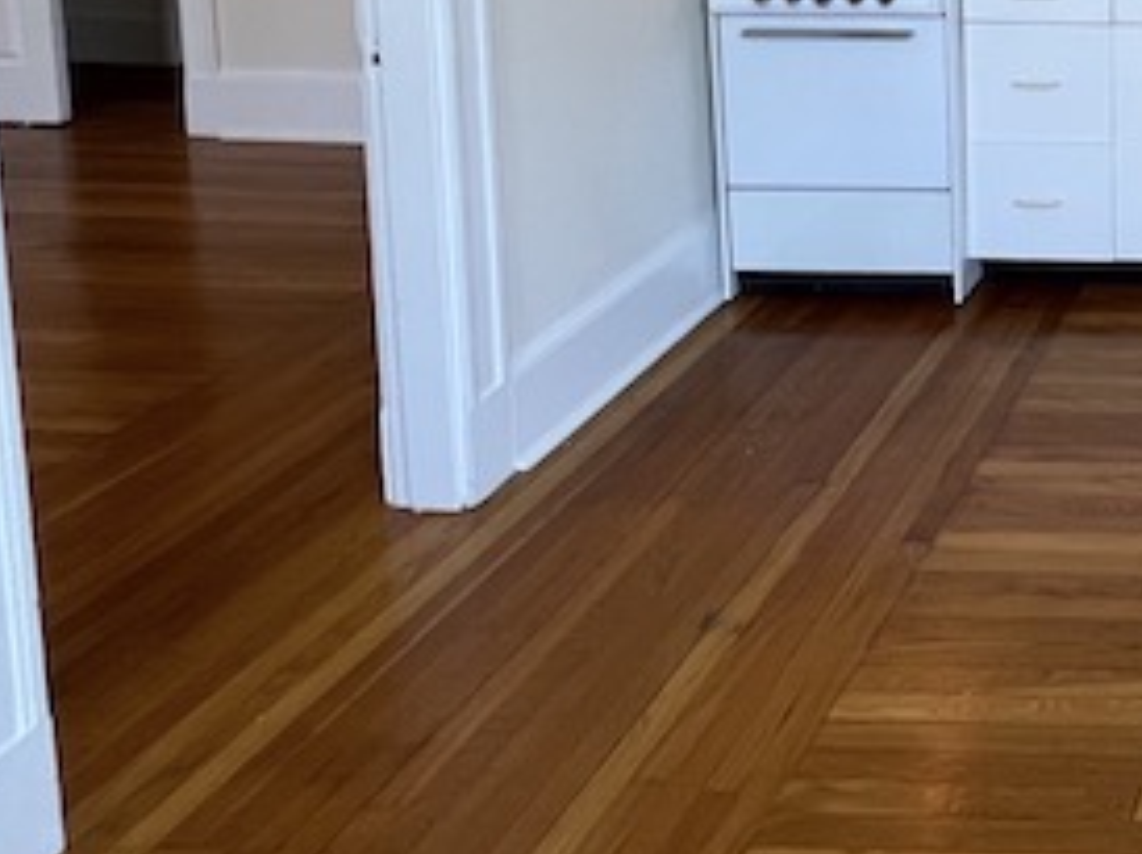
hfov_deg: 35.6
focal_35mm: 38
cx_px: 1438
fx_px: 1253
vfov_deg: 31.2
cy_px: -187
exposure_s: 1/120
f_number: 1.8
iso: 200
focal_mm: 1.57
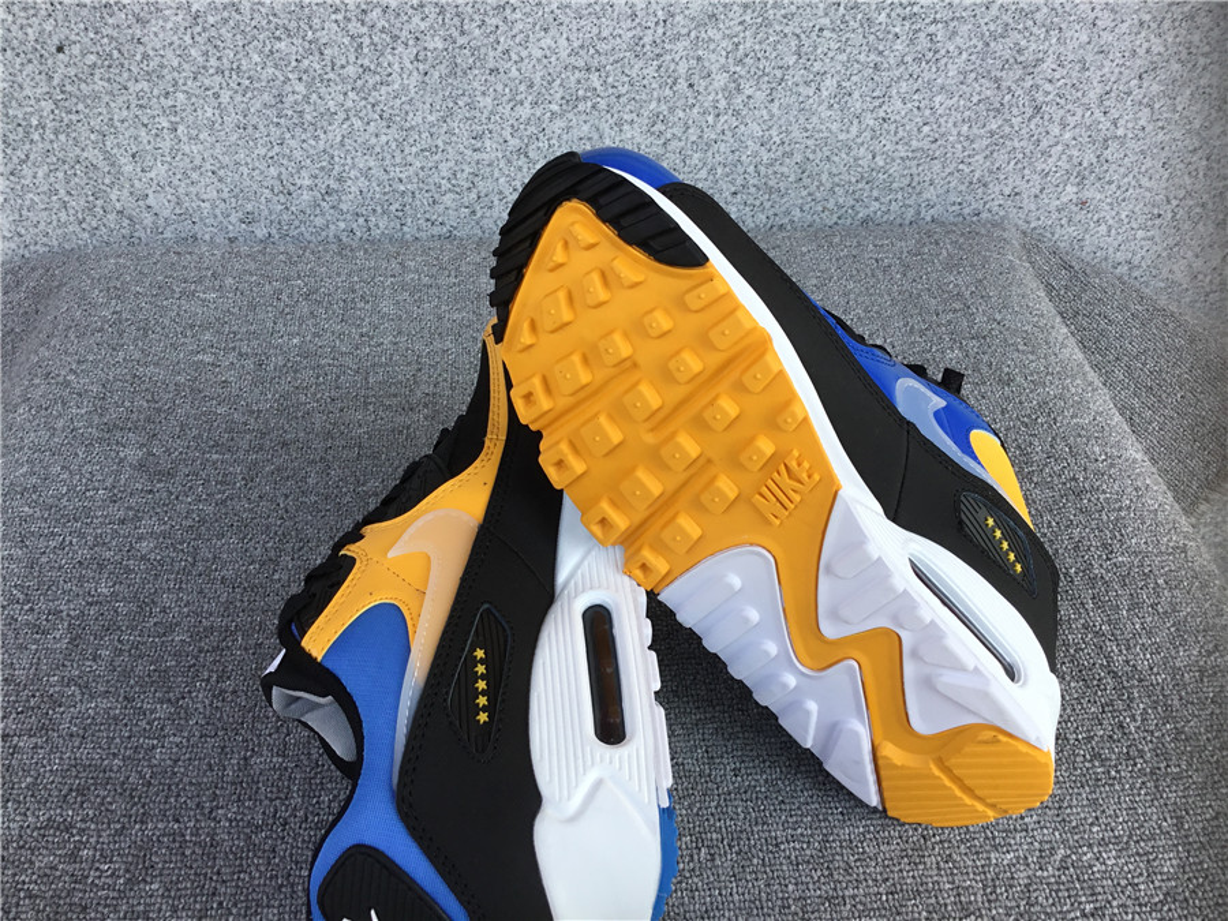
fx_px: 1100
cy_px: 460
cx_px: 614
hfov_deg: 58.4
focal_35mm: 31
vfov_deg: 45.4
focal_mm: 3.3
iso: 25
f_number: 2.4
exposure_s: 1/316
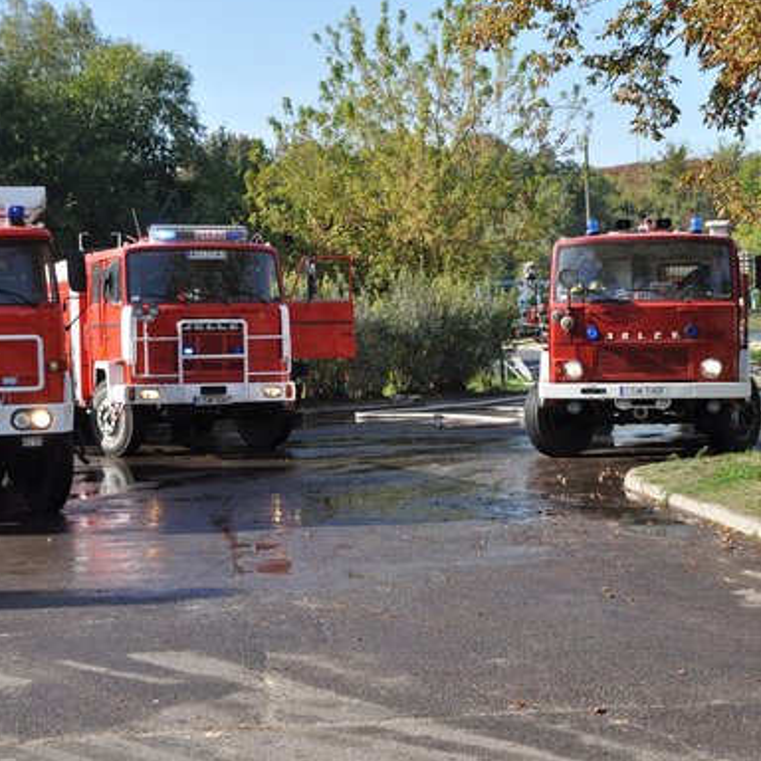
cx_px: 359
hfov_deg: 25.0
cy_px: 382
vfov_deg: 25.0
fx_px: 1716
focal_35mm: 69
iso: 250
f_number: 9
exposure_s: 1/320
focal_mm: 32
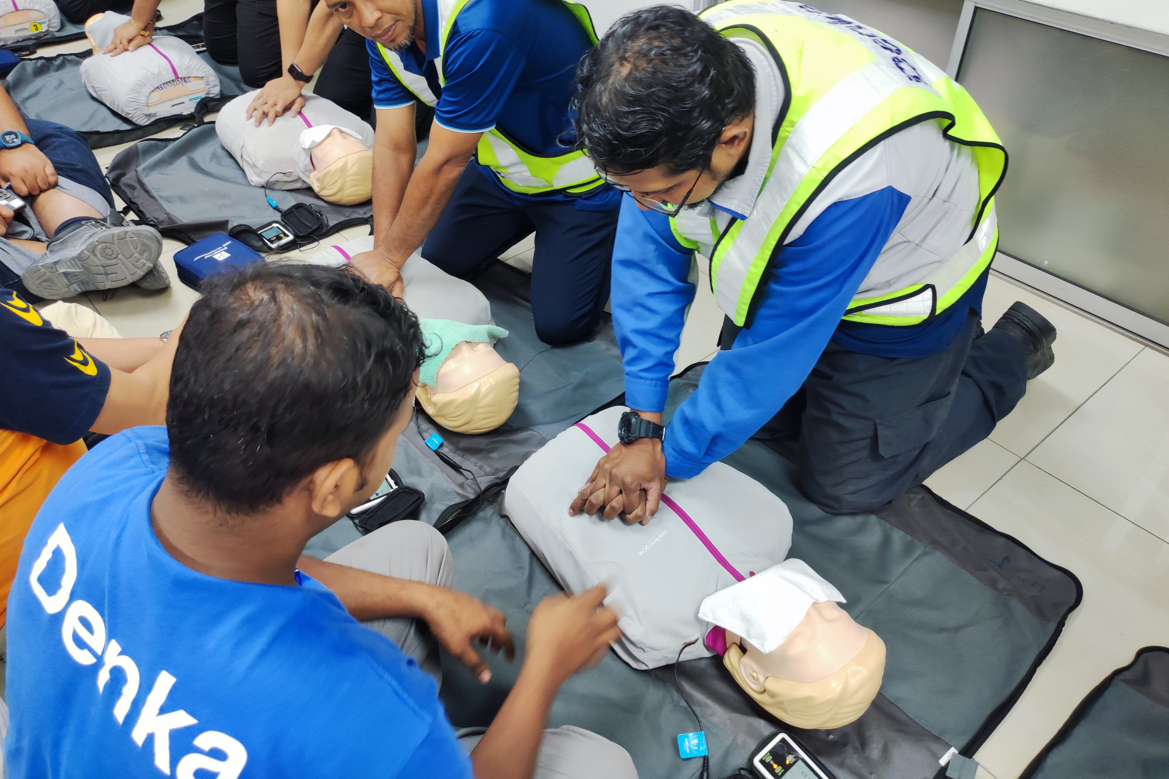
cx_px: 577
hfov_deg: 90.0
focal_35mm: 18
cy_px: 351
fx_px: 584
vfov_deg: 67.2
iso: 365
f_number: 1.79
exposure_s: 1/50
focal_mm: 4.7
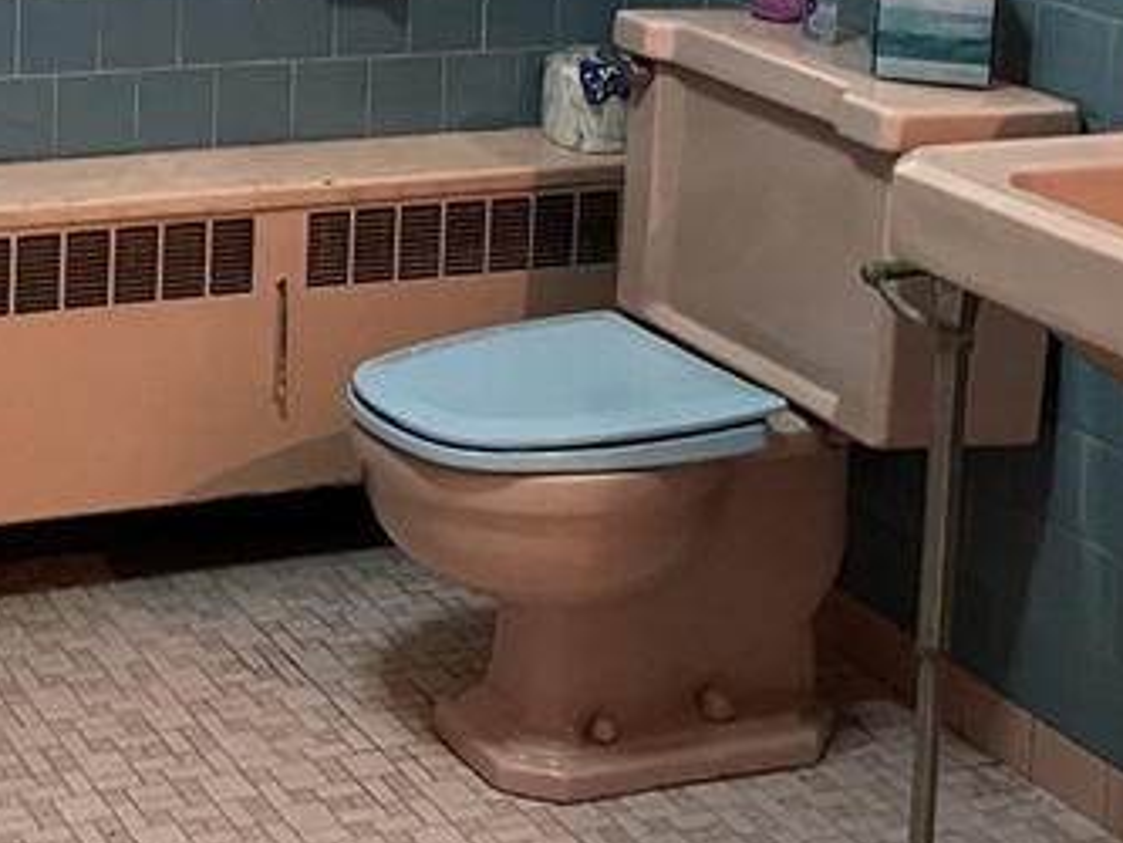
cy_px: -266
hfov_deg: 23.3
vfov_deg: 17.3
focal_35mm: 80
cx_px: -20
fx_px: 2596
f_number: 1.6
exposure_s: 1/40
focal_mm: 5.1
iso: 400
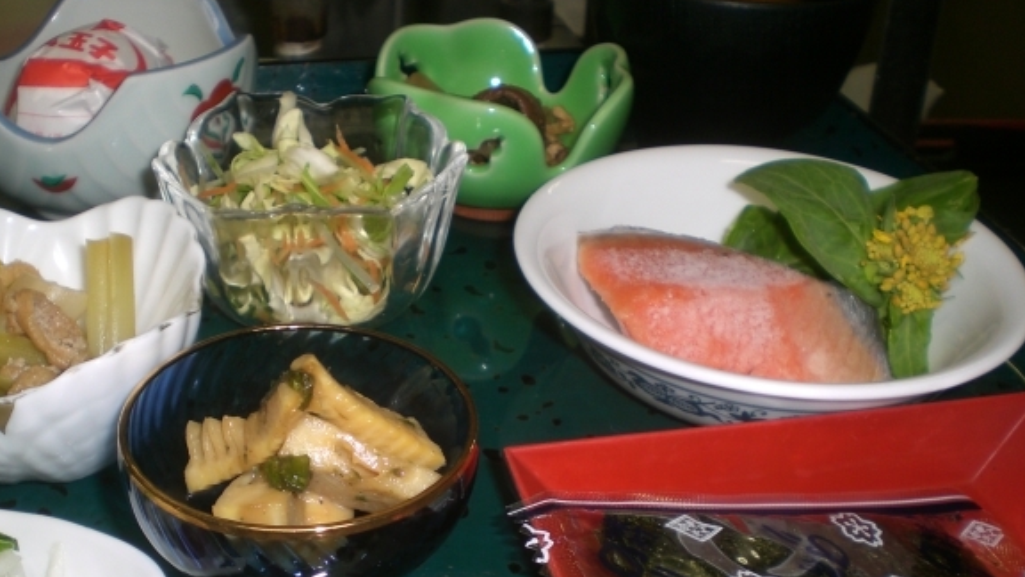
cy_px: 379
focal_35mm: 46
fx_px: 1250
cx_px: 461
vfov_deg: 25.8
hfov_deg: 44.5
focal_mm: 6.3
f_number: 3.1
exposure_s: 1/60
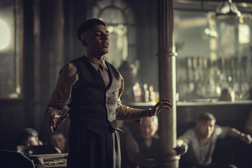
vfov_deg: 16.1
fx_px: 595
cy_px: 84
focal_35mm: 85
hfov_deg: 23.9
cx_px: 126
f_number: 1.4
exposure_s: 1/125
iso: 1600
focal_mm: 85
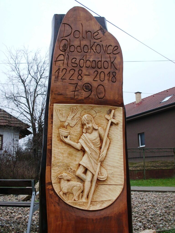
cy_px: 116
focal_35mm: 36
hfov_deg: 39.7
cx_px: 88
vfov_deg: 51.4
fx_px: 243
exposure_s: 1/200
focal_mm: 6.3
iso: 100
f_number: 2.9
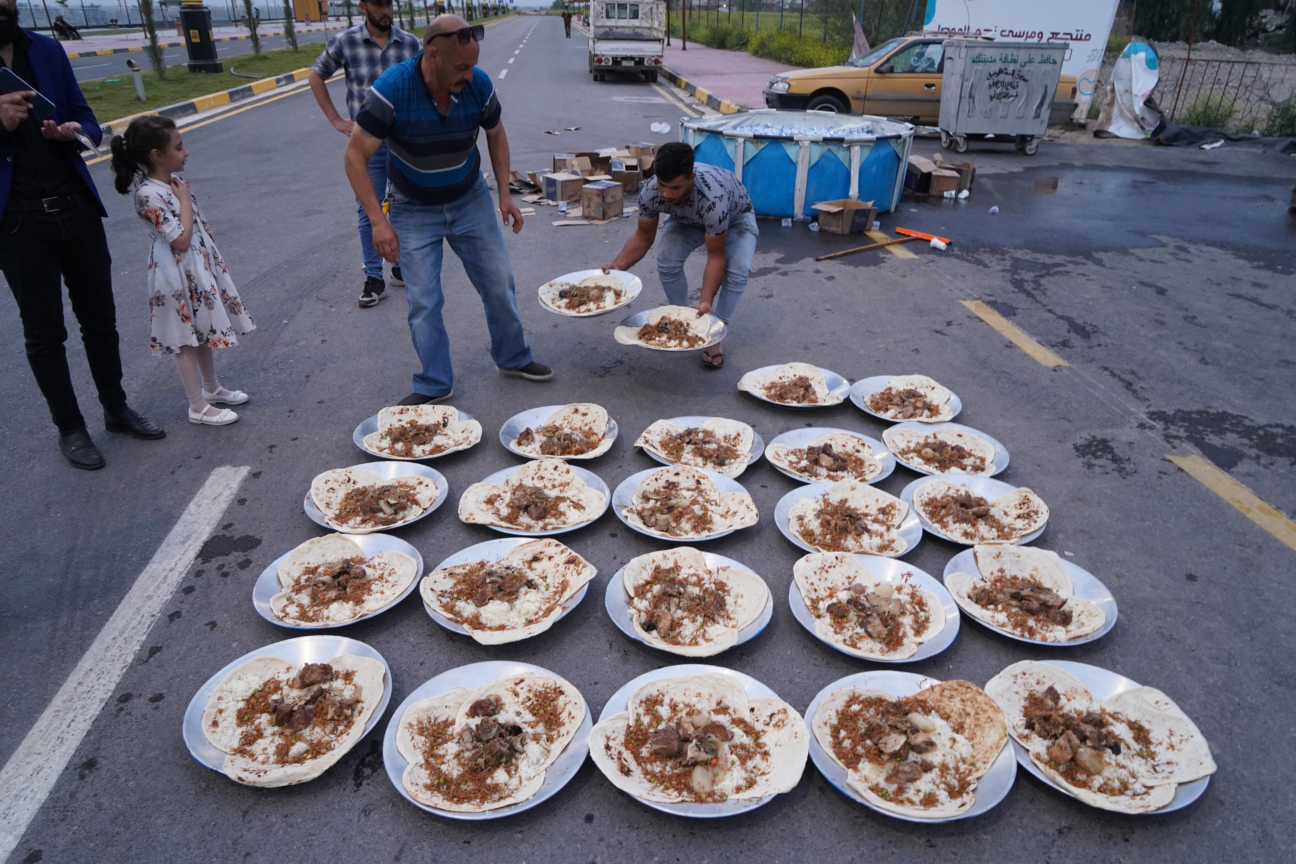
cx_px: 648
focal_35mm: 24
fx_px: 864
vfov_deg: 53.1
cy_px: 432
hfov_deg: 73.7
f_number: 7.1
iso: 3200
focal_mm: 24
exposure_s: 1/100
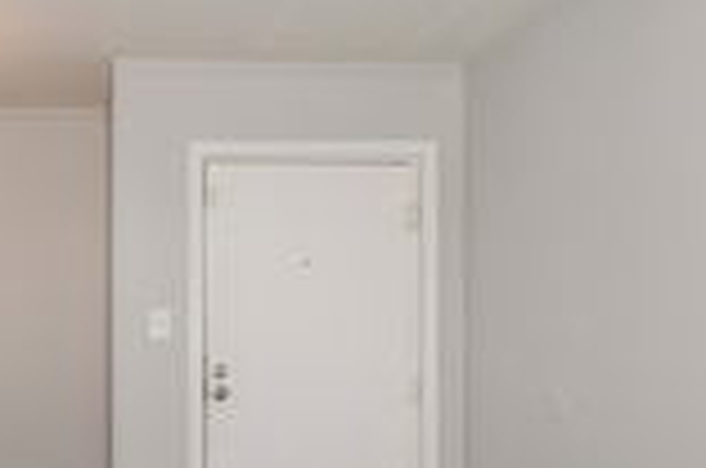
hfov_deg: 39.4
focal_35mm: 46
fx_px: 900
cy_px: 351
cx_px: 58
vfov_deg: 28.7
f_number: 7.1
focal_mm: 10
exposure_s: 1/80
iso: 250
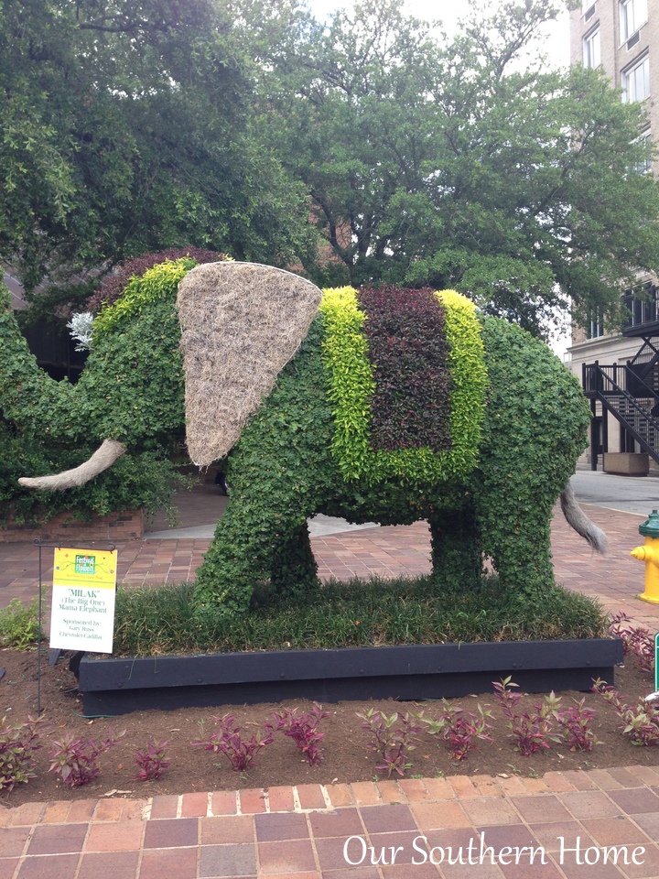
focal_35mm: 33
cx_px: 330
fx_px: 838
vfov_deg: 55.4
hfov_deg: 42.9
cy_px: 440
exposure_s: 1/270
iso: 50
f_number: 2.4
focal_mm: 4.12
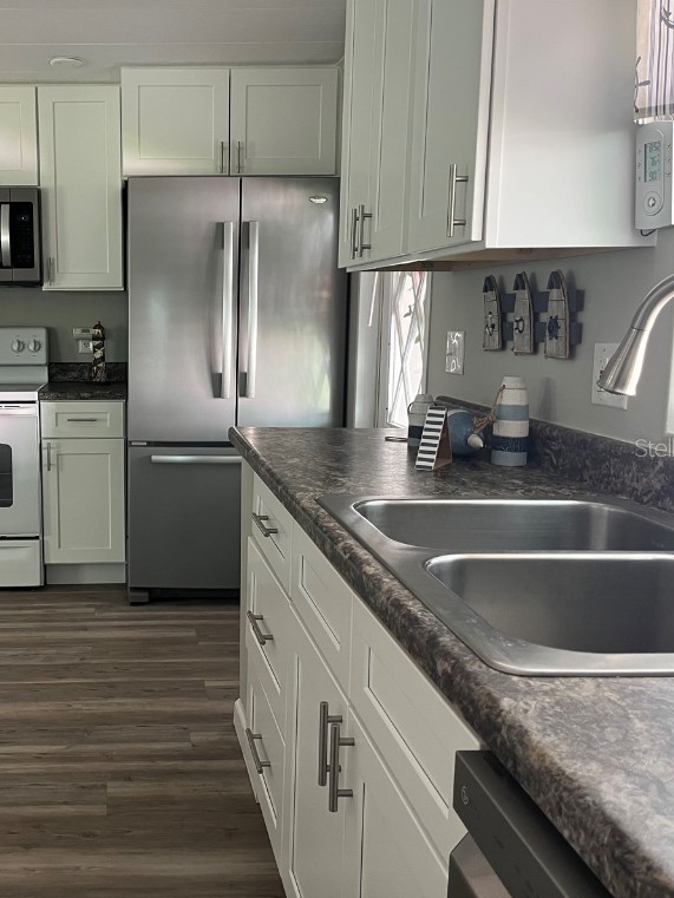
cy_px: 447
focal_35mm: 35
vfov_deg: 52.6
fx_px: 908
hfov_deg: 39.2
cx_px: 142
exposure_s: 1/60
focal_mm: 5.1
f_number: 1.6
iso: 160
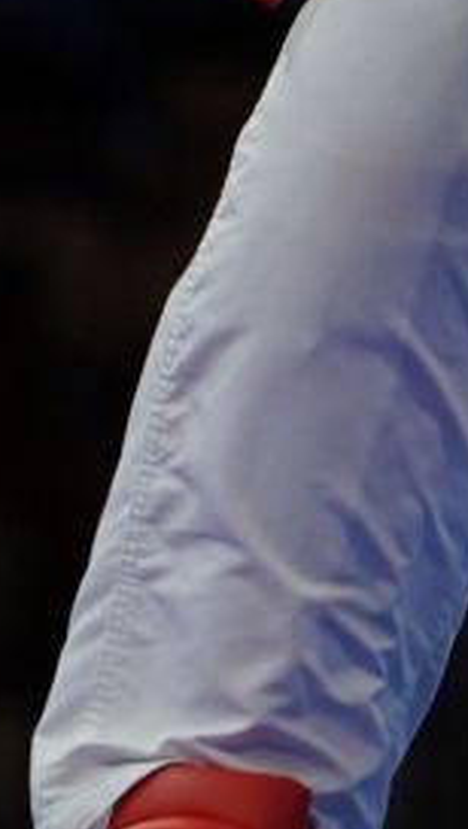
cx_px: 887
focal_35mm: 1381
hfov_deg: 0.9
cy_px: -653
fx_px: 30401
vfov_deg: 1.6
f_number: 2.8
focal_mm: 200
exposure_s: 1/1000
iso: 640
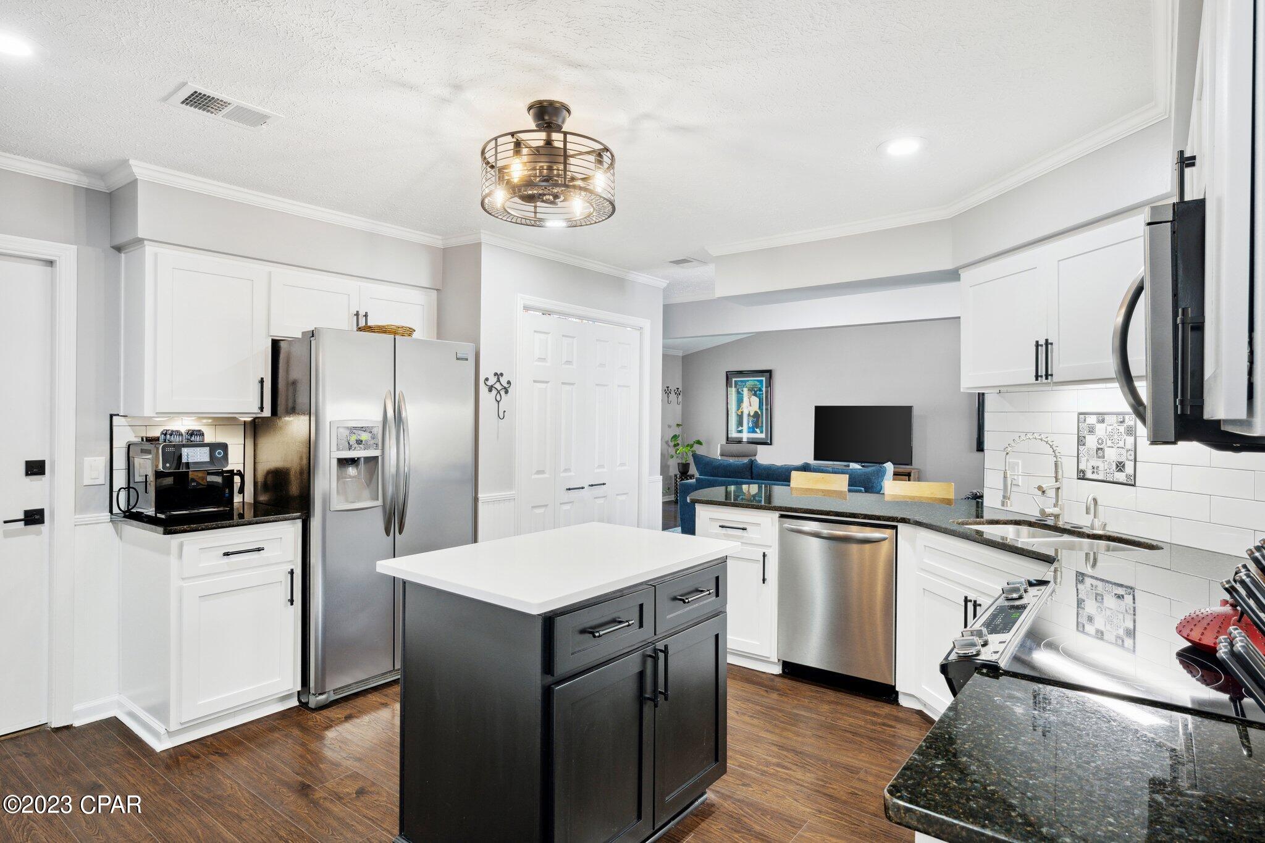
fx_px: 668
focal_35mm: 19
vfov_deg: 64.5
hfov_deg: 86.9
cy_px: 422
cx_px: 632
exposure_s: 1/4
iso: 500
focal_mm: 19
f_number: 9
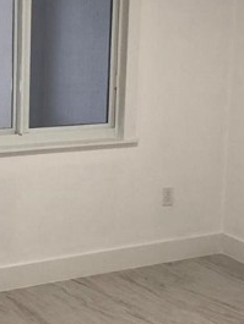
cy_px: 106
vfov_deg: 24.0
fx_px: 761
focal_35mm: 81
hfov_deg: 18.2
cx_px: 82
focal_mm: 3.99
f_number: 1.8
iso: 40
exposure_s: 1/32
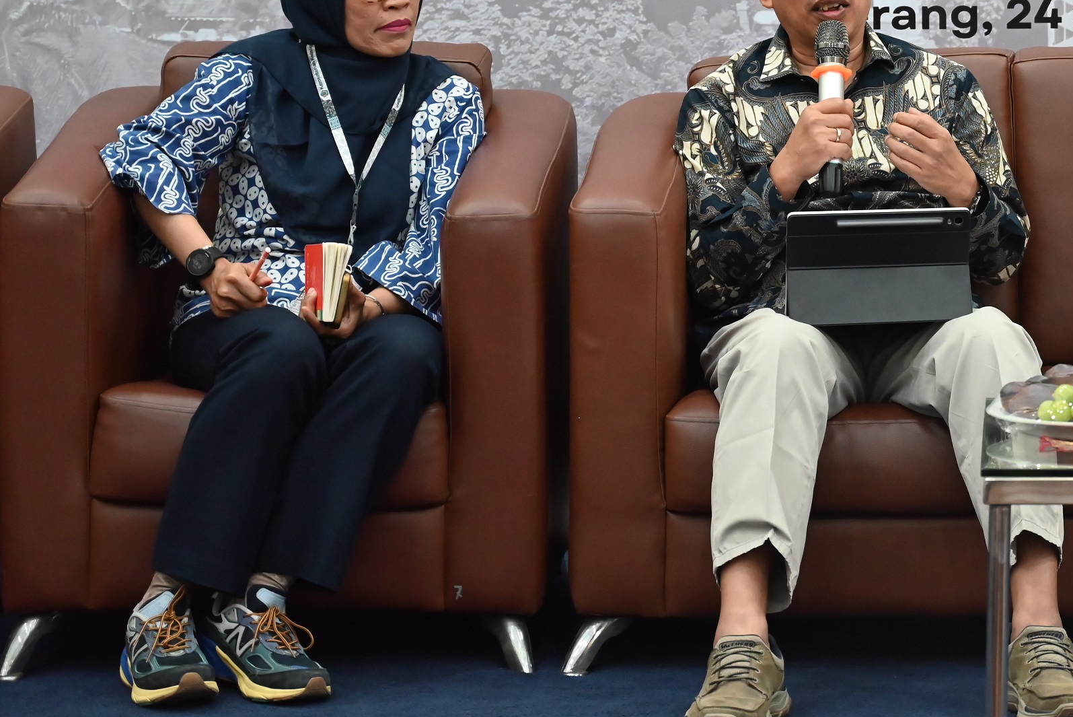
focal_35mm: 132
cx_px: 947
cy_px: 79
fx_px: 3936
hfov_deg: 15.4
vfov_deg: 10.3
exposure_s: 1/80
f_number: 4
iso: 3200
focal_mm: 70
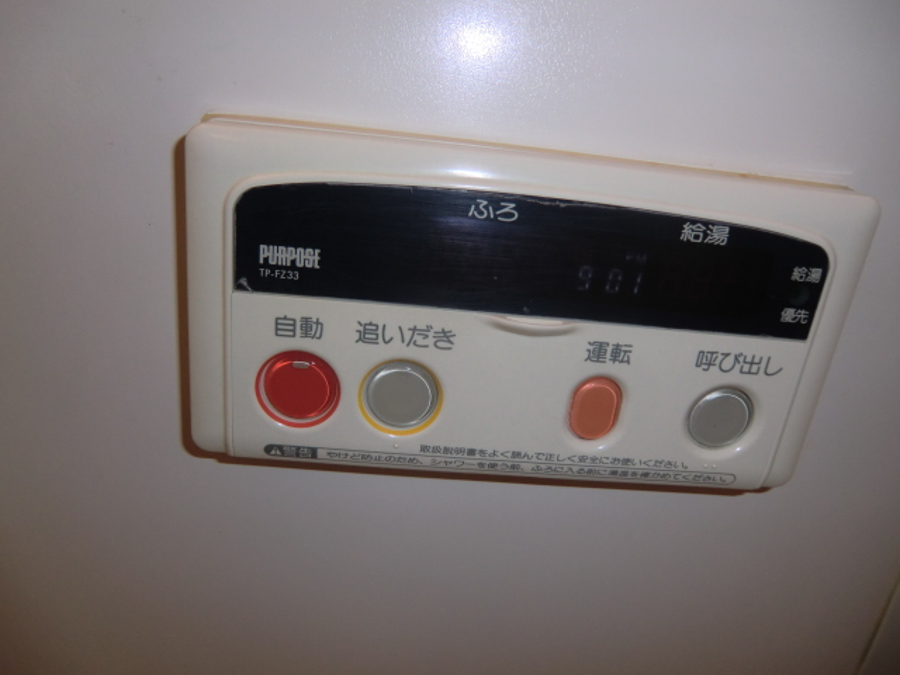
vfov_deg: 56.8
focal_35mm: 24
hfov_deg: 71.6
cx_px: 450
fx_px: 624
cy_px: 338
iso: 160
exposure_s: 1/60
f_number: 3.2
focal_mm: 4.3
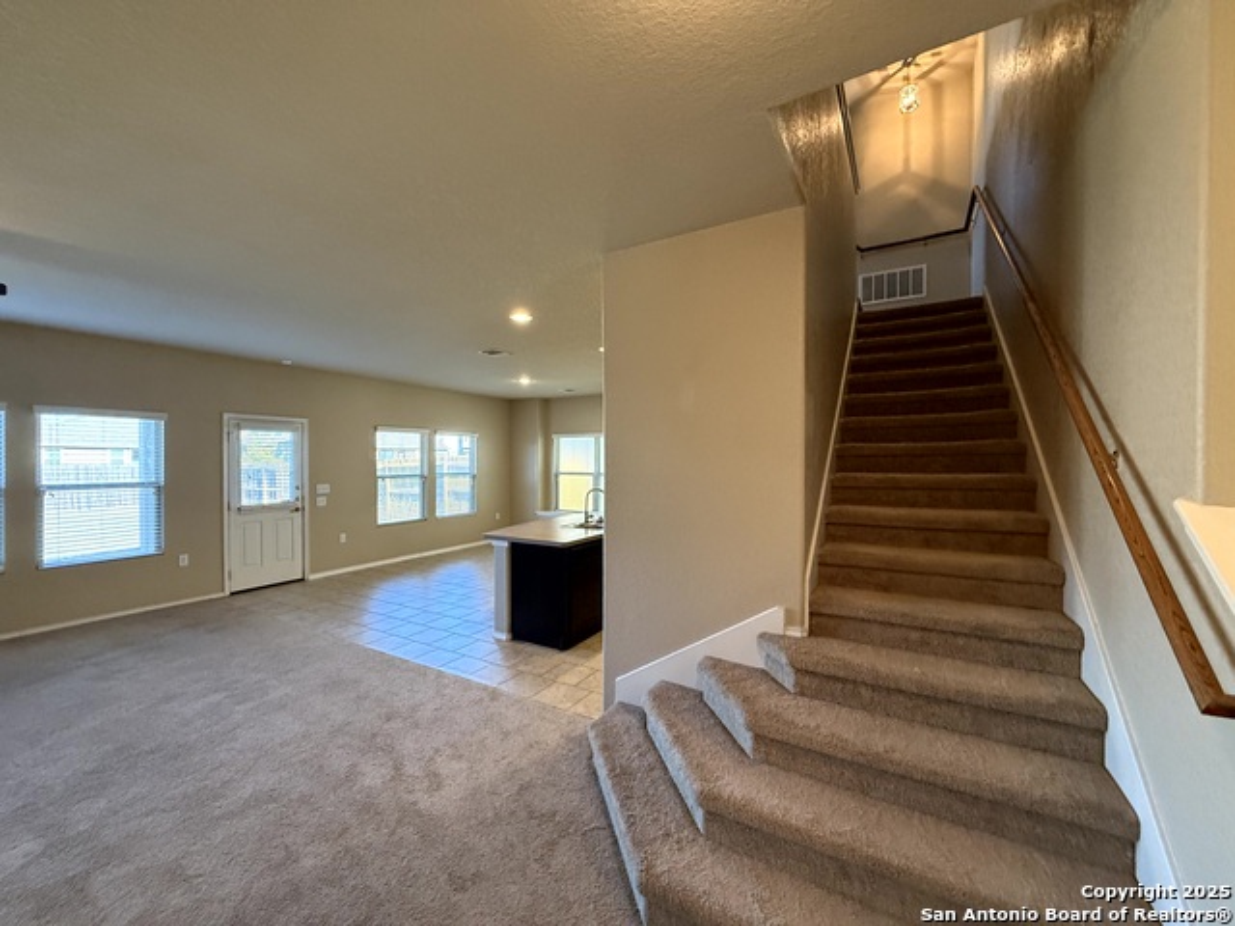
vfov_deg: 85.7
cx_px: 618
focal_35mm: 14
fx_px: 499
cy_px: 463
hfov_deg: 102.1
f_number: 2.2
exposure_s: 1/120
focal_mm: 2.22
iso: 500
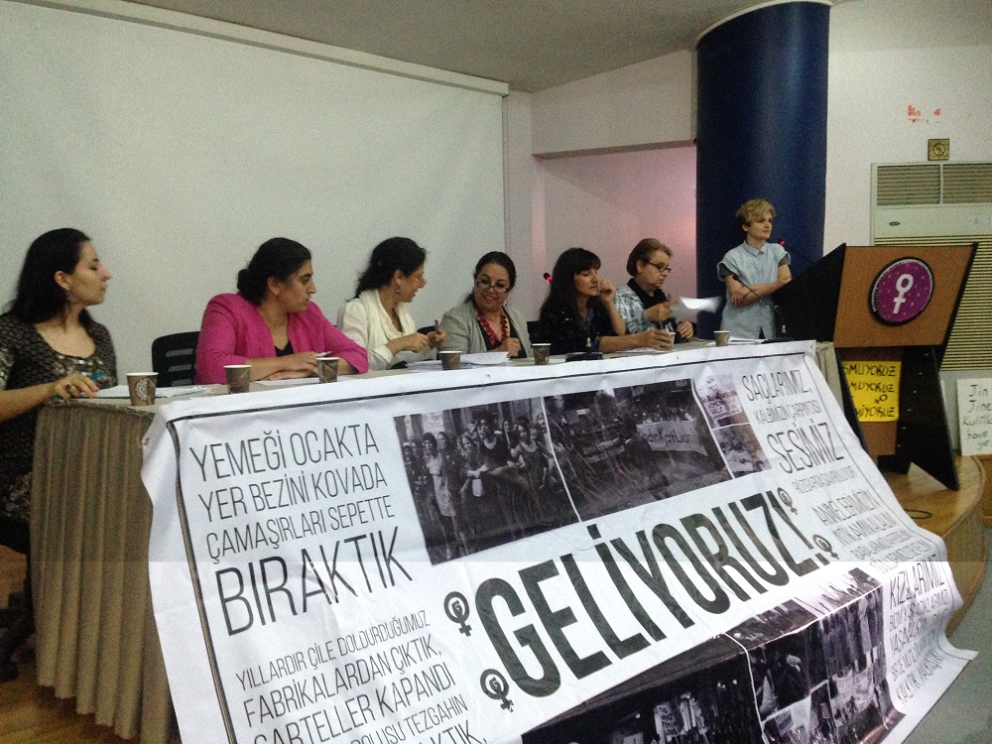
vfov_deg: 42.9
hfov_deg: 55.4
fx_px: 946
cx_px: 496
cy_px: 372
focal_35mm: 33
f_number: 2.4
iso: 400
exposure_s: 1/20
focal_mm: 4.12
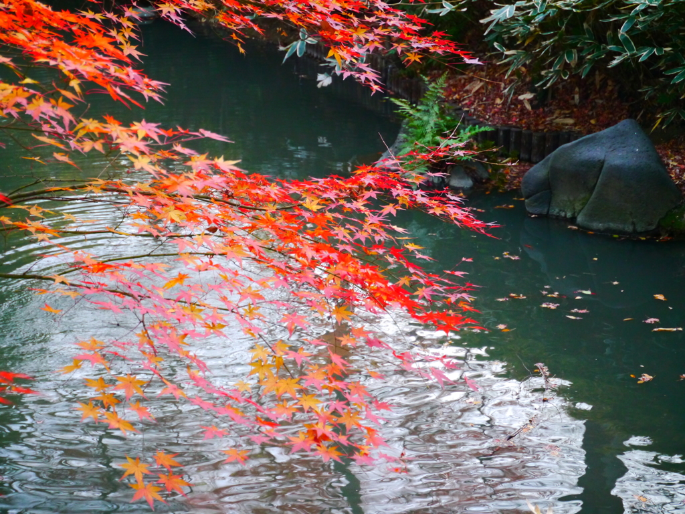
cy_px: 257
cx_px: 342
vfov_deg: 17.6
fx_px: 1662
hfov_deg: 23.3
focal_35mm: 84
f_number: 5.6
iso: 1600
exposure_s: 1/50
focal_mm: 42
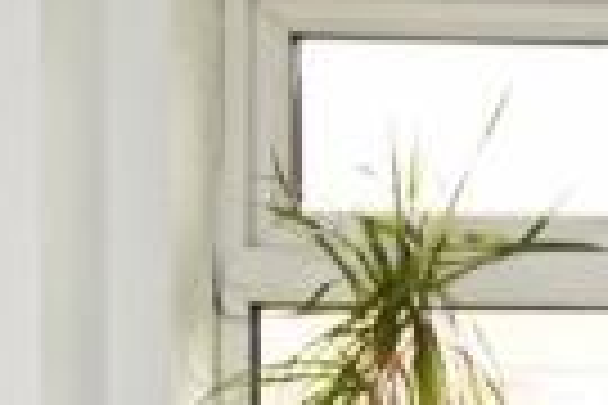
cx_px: 1342
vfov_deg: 8.0
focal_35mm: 159
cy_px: 952
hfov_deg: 11.3
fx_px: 2685
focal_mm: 14
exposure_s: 1/60
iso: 800
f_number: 7.1
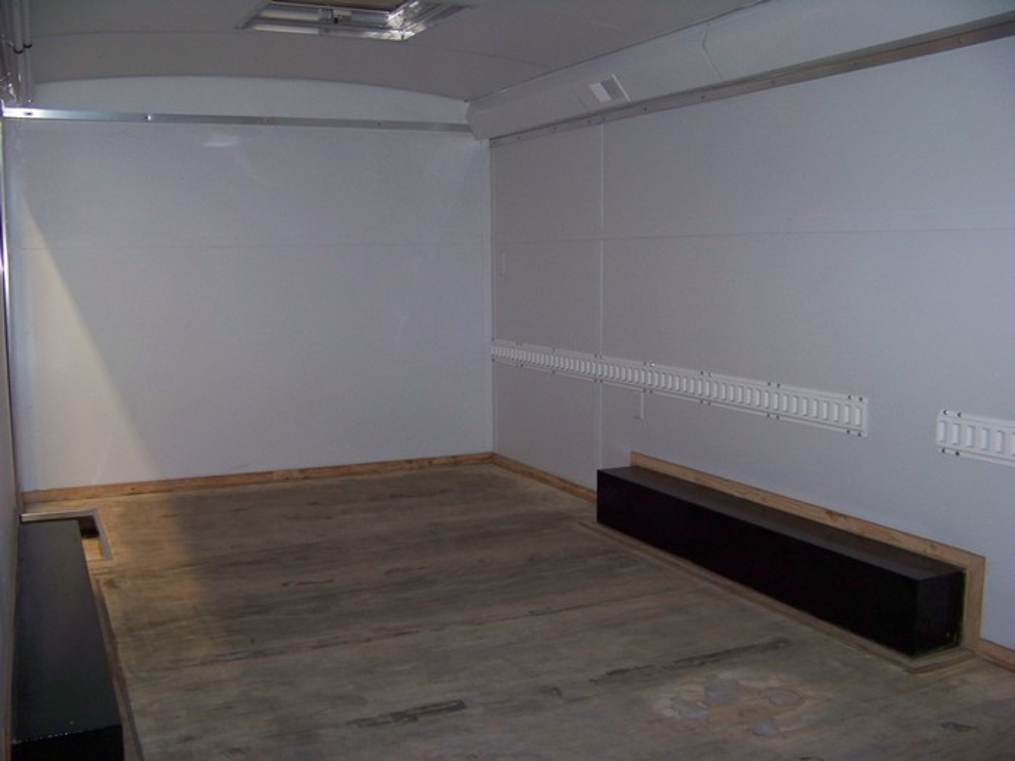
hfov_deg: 51.4
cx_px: 508
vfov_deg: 39.7
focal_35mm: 36
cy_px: 380
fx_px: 1056
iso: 200
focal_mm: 5.85
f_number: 2.8
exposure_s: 1/30
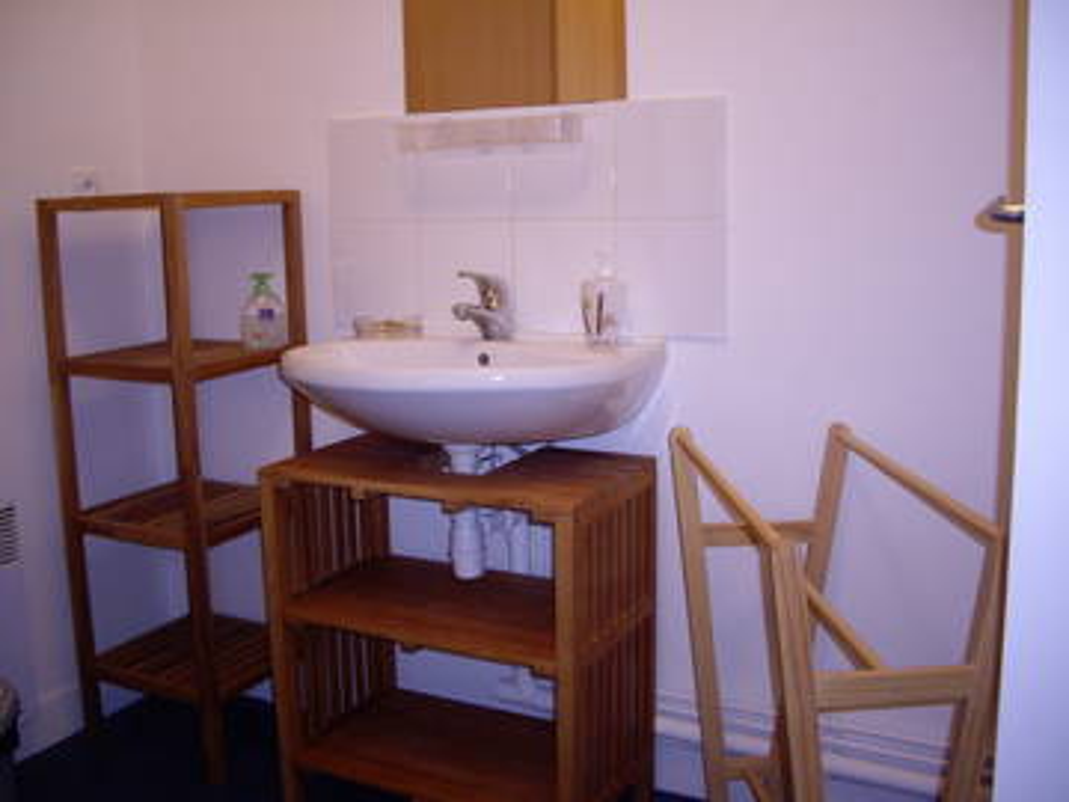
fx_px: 1174
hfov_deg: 49.0
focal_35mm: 38
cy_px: 401
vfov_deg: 37.7
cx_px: 534
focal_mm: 7.9
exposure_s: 1/40
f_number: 2.8
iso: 400
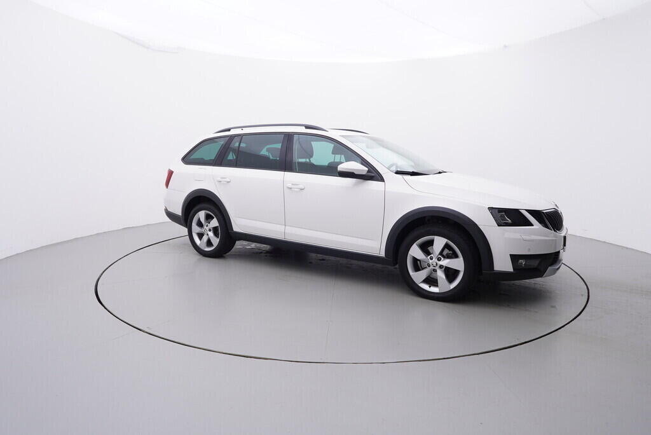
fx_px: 407
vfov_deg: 56.2
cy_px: 218
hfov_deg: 77.3
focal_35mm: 22
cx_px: 326
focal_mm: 15
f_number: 5
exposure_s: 1/80
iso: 200
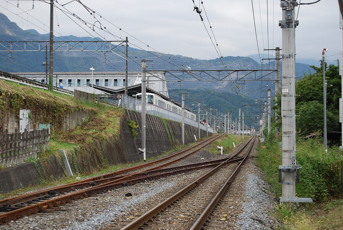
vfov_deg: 16.6
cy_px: 115
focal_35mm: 82
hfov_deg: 24.6
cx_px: 172
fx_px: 787
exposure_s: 1/160
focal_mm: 55
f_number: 6.3
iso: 400
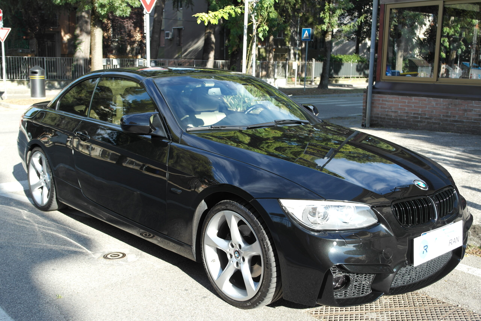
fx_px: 534
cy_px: 160
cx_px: 240
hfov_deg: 48.5
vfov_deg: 33.4
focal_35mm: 40
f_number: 4.5
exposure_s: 1/160
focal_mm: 26
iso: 100
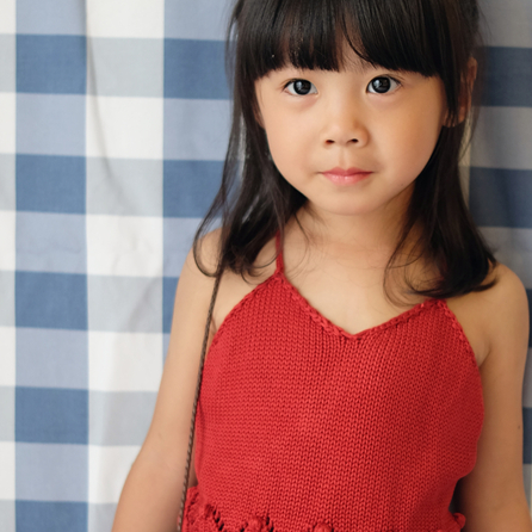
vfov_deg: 23.0
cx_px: 346
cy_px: 355
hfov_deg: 23.0
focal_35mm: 75
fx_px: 1304
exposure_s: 1/60
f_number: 1.4
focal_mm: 23
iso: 250
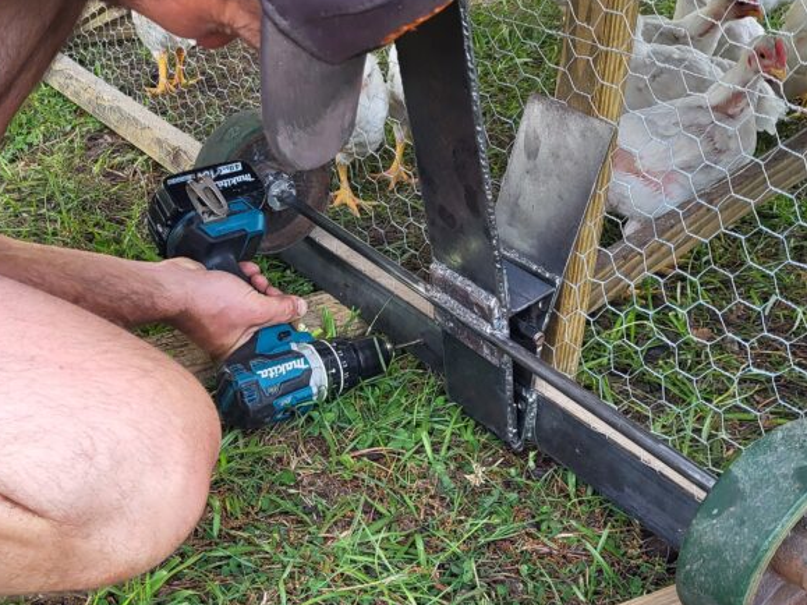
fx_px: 1072
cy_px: 417
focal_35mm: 46
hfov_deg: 41.2
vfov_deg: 31.2
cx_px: 362
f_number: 1.8
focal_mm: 5.4
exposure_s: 1/120
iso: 80
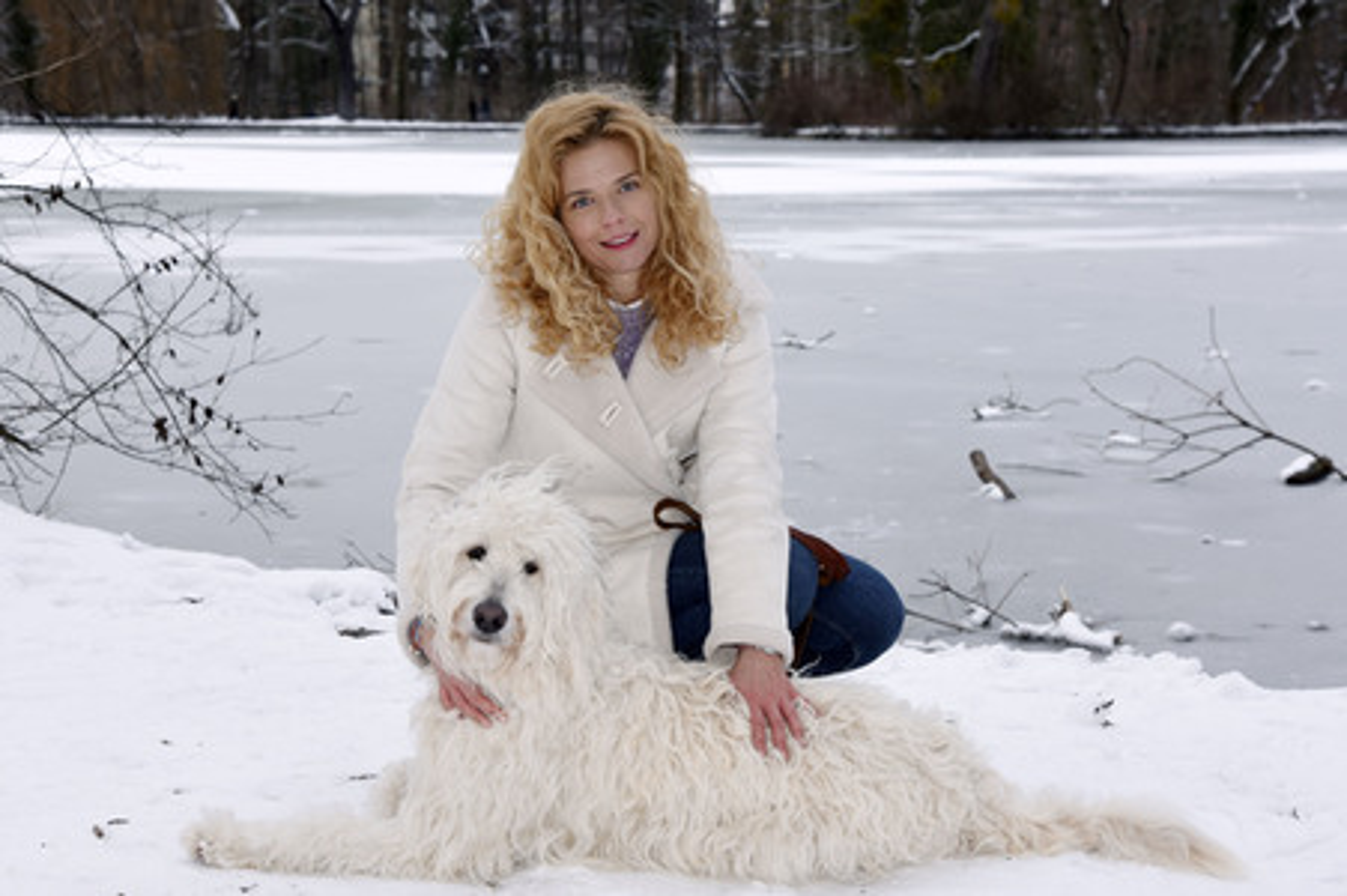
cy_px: 448
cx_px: 674
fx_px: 2318
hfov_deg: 32.4
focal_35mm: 62
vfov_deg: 21.9
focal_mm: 62
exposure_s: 1/160
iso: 500
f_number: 6.3
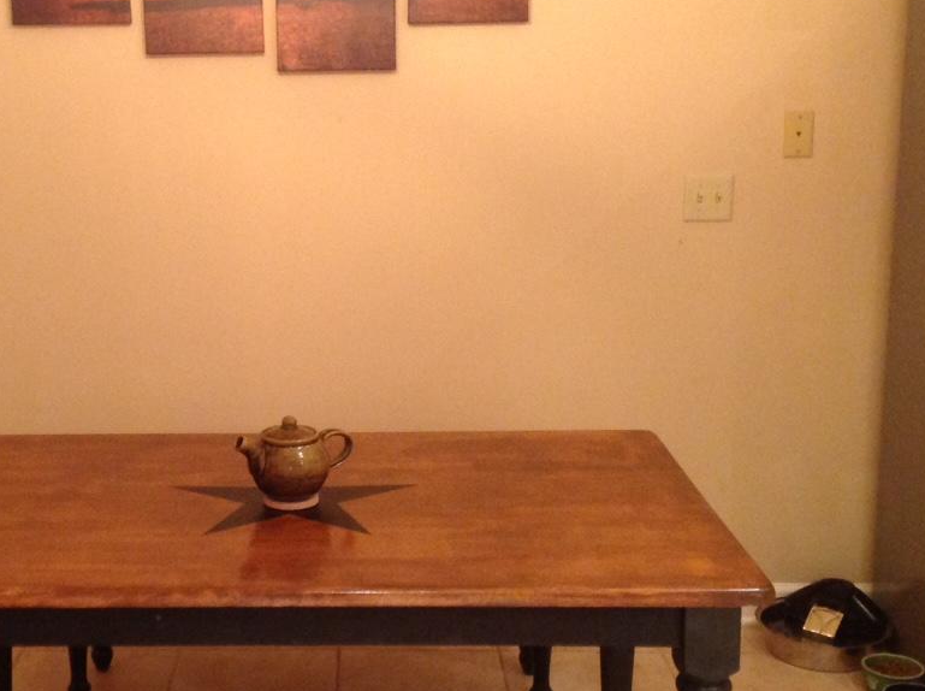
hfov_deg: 32.4
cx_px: 293
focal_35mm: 59
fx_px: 1574
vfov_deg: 24.7
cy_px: 333
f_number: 2.4
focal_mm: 4.28
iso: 250
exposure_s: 1/15
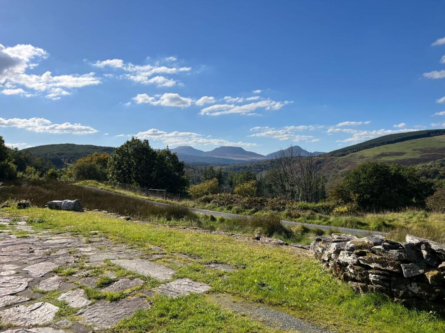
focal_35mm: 26
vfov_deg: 53.1
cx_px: 222
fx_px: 334
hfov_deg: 67.3
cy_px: 166
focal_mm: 5.7
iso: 50
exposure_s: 1/8000
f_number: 1.5
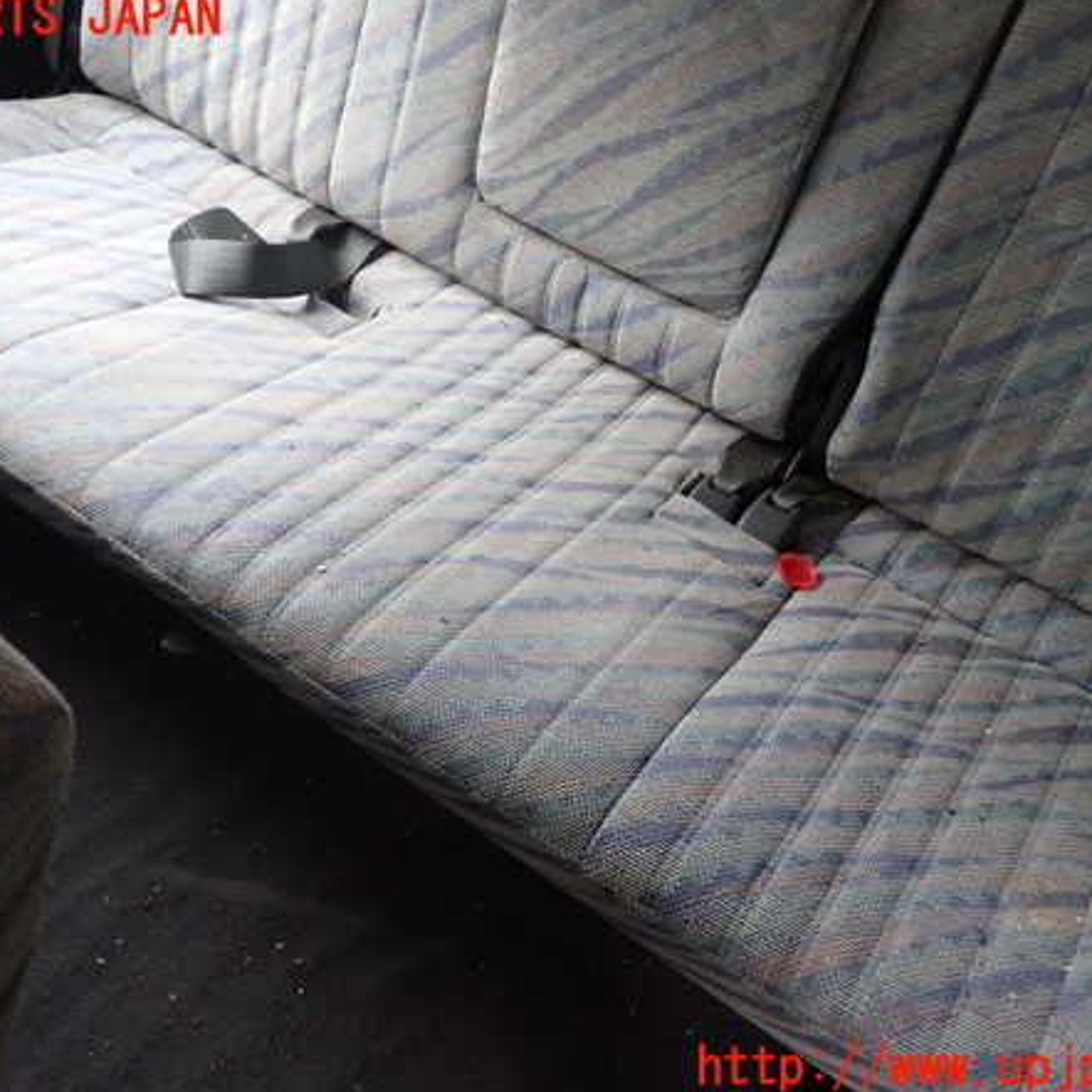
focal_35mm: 36
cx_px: 514
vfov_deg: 46.0
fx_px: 1285
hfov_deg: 46.0
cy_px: 544
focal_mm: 5.4
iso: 400
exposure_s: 1/30
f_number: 2.3
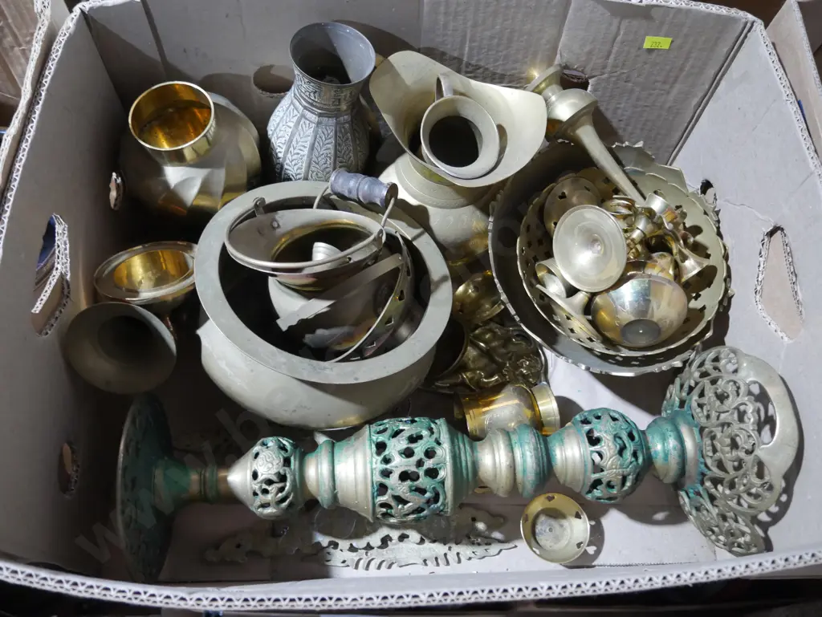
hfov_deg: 59.9
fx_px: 713
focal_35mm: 30
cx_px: 411
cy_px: 308
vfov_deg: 46.8
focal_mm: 15
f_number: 3.6
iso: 1600
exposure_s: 1/60
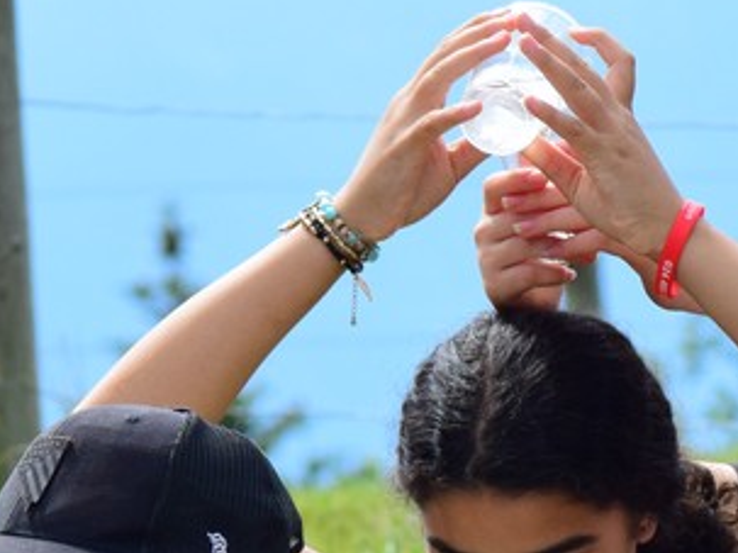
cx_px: 54
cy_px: 725
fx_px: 14036
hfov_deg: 3.0
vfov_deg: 2.3
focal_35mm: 659
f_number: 8
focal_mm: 135
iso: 800
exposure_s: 1/1000
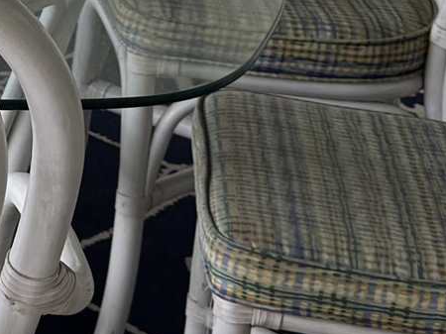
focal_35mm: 164
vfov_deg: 8.9
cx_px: -455
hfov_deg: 10.9
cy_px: -128
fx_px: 2112
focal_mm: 6.76
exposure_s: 1/544
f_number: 1.78
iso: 80
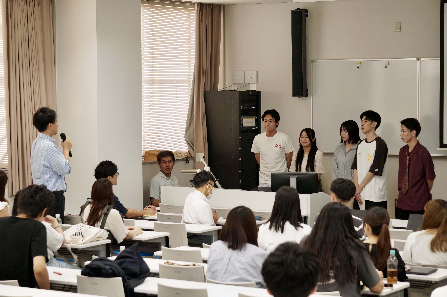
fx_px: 1154
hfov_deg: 21.9
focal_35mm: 93
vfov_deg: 14.7
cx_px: 224
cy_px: 148
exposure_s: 1/100
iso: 640
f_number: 4.5
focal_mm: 62
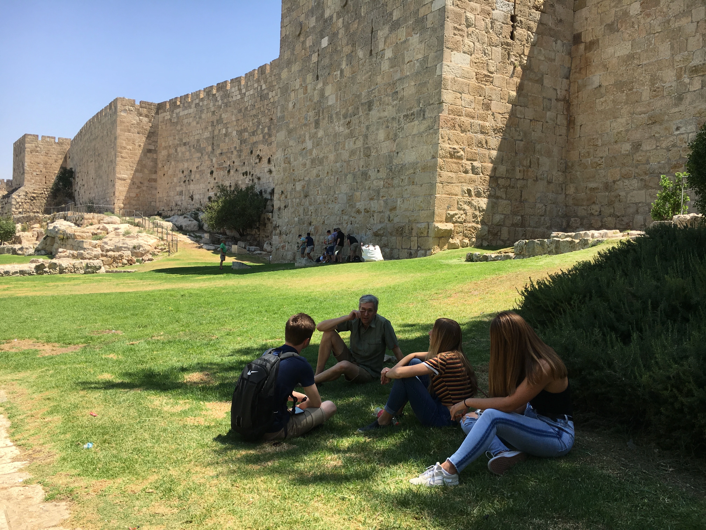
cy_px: 265
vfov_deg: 48.2
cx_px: 353
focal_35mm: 29
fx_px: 591
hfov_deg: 61.7
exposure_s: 1/1115
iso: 25
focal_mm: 4.15
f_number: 2.2
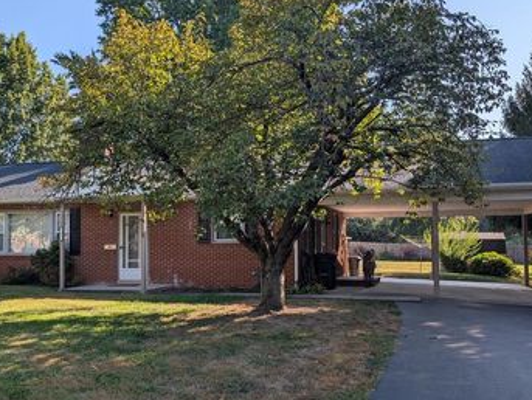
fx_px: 538
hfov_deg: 52.6
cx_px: 259
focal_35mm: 35
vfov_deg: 40.6
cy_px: 236
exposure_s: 1/923
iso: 19
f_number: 1.68
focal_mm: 6.9
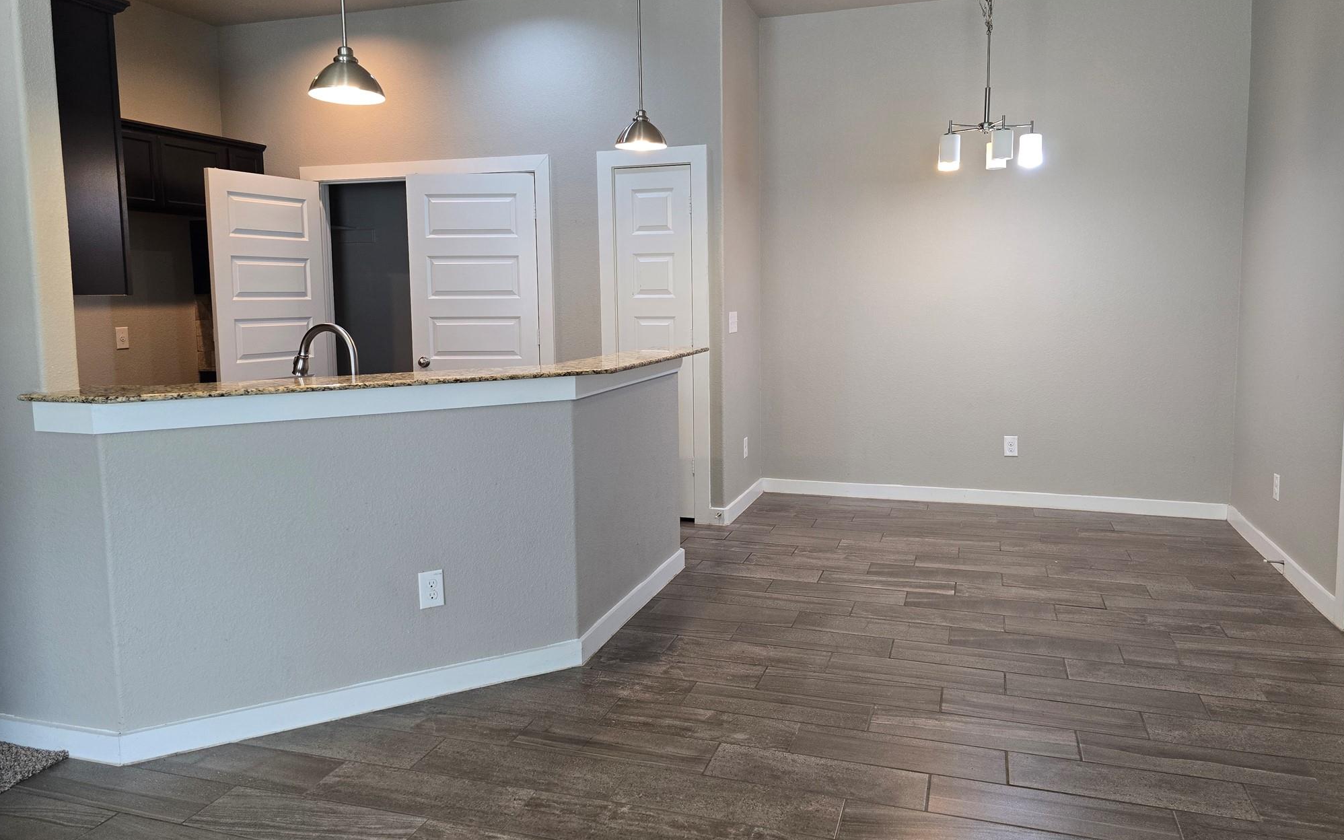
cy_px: 391
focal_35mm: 25
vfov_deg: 49.2
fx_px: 916
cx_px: 683
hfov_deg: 72.5
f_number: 1.7
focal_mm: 6.3
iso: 250
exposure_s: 1/120
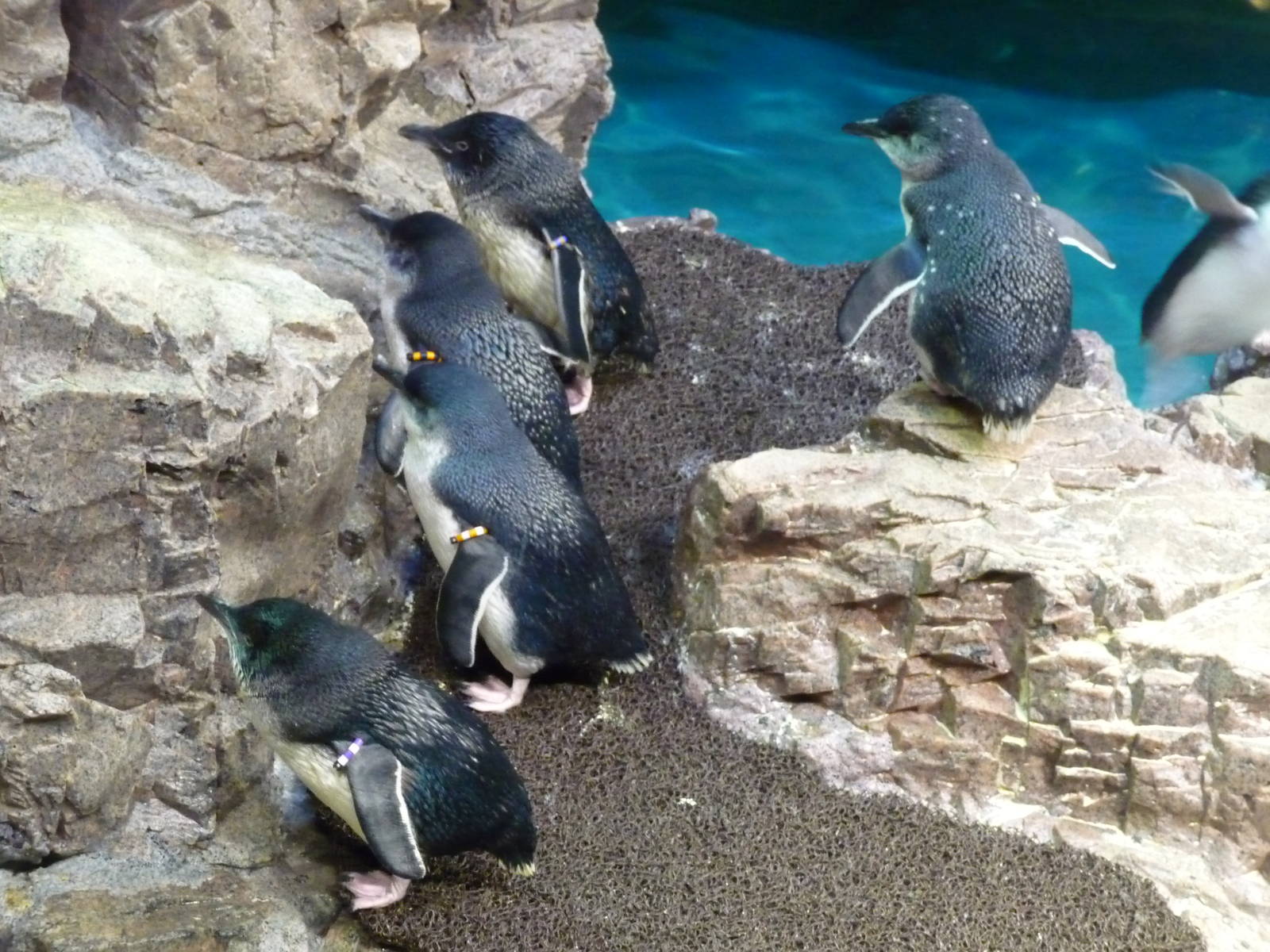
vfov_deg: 14.4
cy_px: 476
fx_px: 3779
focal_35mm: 103
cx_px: 635
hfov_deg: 19.1
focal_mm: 17.5
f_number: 4.7
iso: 800
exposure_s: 1/30
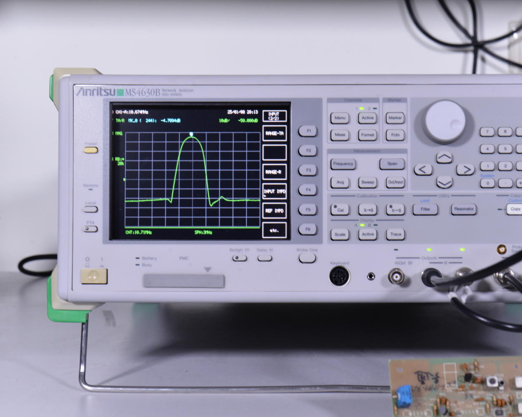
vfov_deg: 19.4
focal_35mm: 79
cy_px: 208
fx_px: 1221
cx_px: 312
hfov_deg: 24.1
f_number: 4
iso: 1600
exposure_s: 1/15
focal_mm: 70
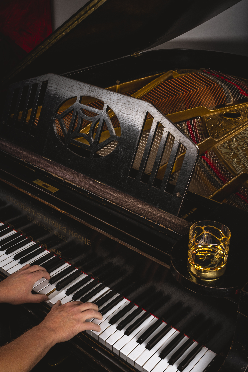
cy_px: 186
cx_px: 124
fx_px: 434
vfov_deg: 46.4
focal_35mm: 42
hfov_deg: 31.9
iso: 100
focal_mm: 28
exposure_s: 1/60
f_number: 22
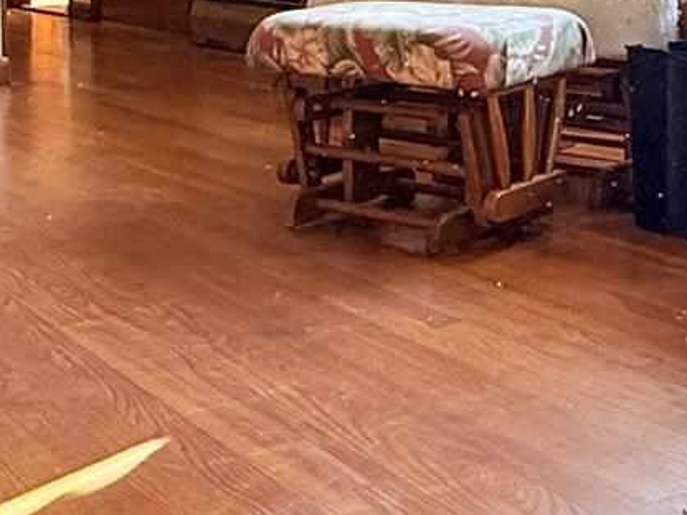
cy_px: -12
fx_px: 1369
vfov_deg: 20.6
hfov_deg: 27.8
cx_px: 170
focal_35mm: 69
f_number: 2.2
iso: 250
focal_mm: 2.22
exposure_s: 1/99
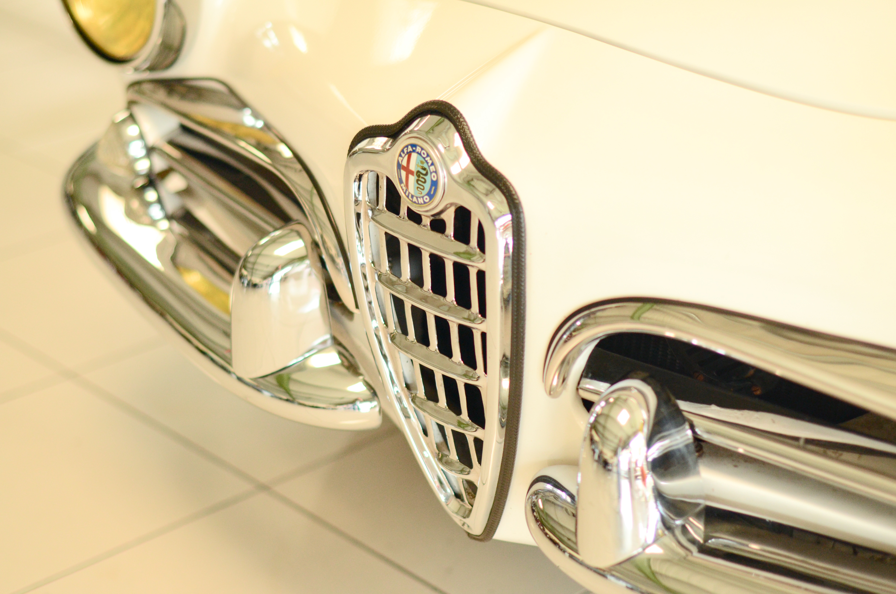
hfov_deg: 27.0
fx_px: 1863
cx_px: 448
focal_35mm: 75
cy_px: 297
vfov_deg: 18.1
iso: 1000
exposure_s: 1/400
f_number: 2
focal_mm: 50
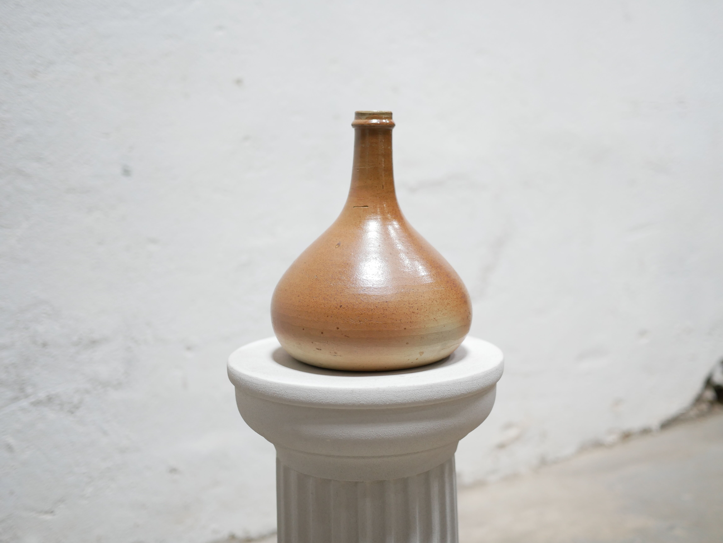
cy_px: 272
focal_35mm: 40
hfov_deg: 46.8
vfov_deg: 36.0
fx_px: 836
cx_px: 362
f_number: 1.7
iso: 400
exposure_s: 1/60
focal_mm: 20
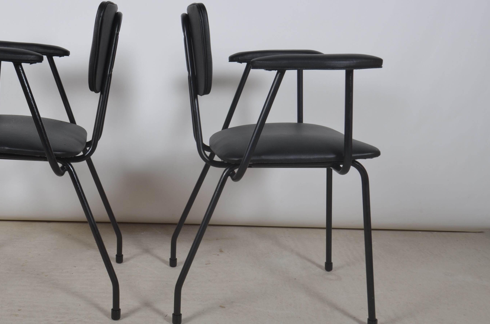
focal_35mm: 41
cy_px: 158
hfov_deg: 46.7
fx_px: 557
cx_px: 162
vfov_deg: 32.5
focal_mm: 20
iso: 100
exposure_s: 1/125
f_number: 14
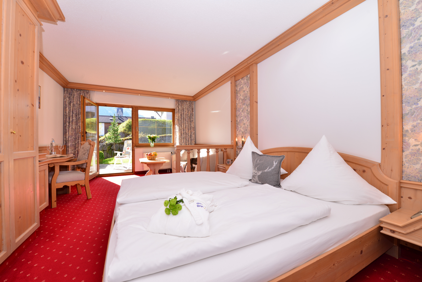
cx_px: 211
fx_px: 164
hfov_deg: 104.2
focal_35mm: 14
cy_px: 141
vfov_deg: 81.2
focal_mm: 14
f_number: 8
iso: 125
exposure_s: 1/50
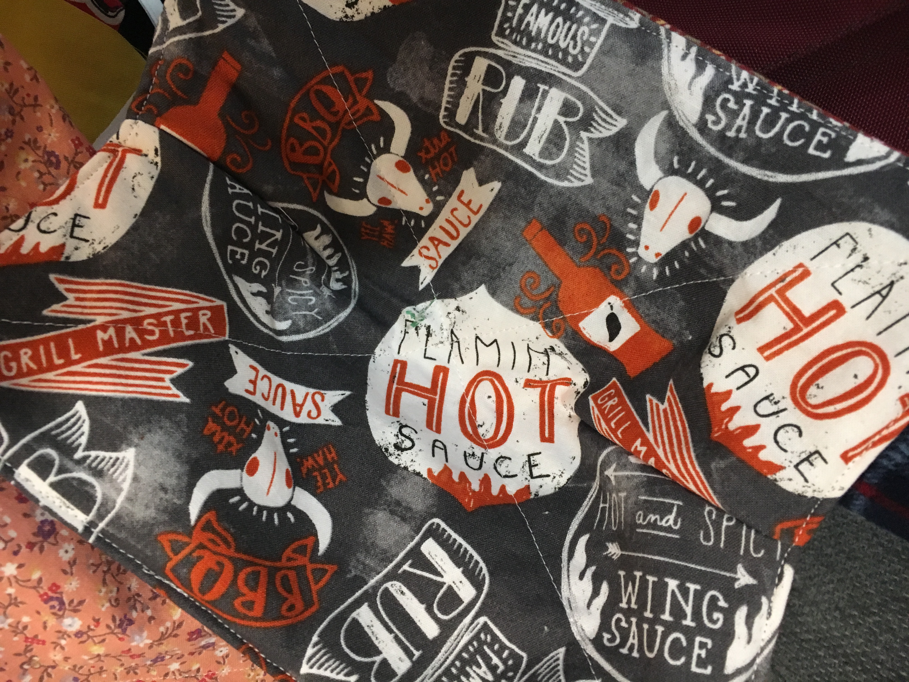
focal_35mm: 29
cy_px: 341
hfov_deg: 61.7
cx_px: 454
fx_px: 762
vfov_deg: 48.2
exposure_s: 1/24
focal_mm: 4.15
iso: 200
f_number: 2.2
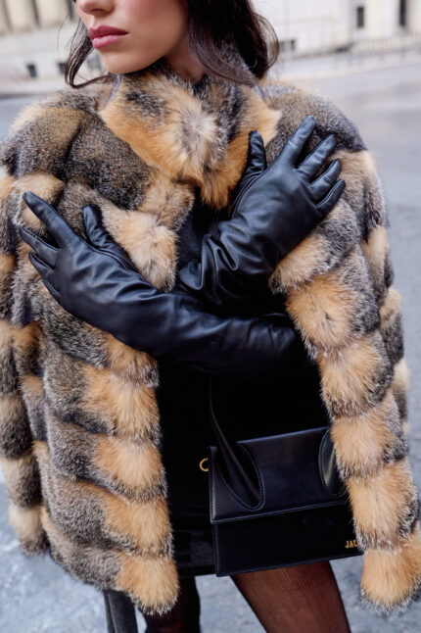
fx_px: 615
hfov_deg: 37.8
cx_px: 210
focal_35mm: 35
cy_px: 316
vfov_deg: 54.5
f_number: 5
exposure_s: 1/200
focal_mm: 35
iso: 3200
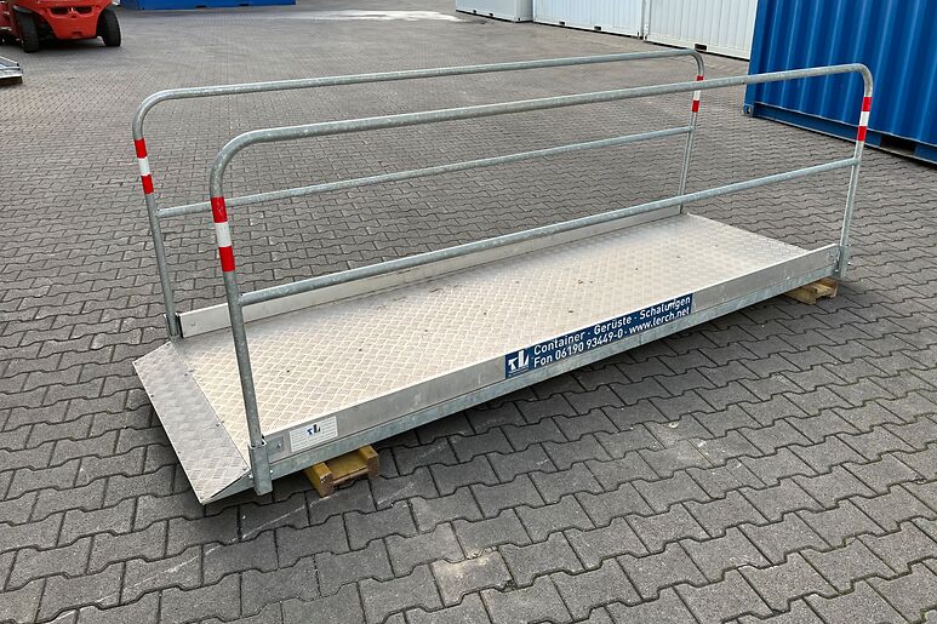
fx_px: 729
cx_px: 475
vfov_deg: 46.3
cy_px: 281
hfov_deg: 65.5
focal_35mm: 28
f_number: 1.6
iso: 50
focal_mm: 5.1
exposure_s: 1/467
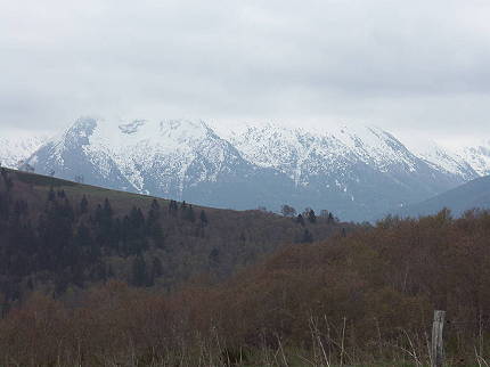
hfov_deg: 14.4
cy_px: 184
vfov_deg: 10.8
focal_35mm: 137
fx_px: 1938
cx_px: 245
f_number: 8
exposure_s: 1/640
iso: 100
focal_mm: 34.72
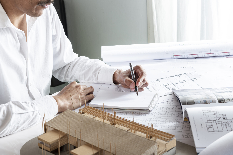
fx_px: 486
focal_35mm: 75
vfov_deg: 18.2
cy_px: 78
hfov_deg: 27.0
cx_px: 116
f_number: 10
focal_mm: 75
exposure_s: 1/160
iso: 100
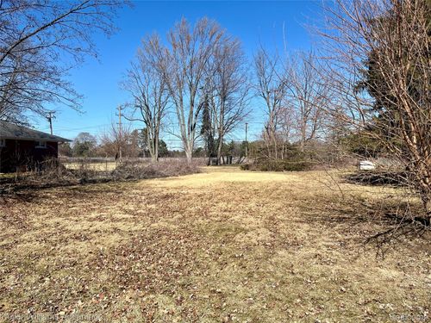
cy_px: 162
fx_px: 324
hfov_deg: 67.3
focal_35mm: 26
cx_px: 216
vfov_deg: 53.1
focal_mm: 5.1
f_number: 1.6
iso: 50
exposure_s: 1/3521
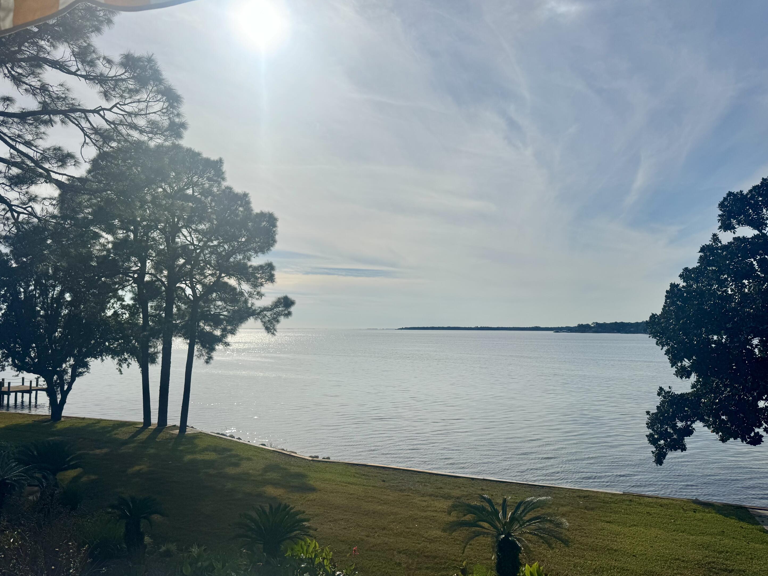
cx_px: 370
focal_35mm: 25
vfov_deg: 54.9
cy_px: 294
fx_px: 555
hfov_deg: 69.4
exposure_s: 1/28571
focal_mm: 6.76
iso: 80
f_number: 1.78
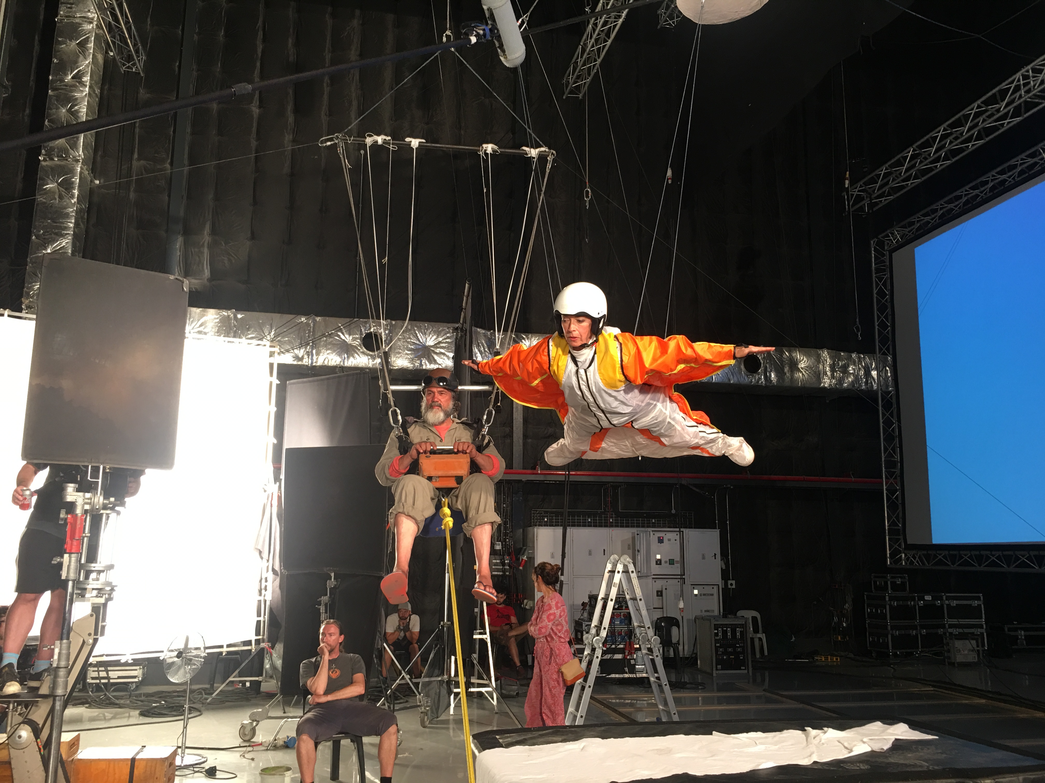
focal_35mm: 29
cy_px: 392
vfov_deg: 48.2
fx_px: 875
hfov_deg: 61.7
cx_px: 522
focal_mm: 4.15
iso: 40
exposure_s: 1/17
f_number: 2.2
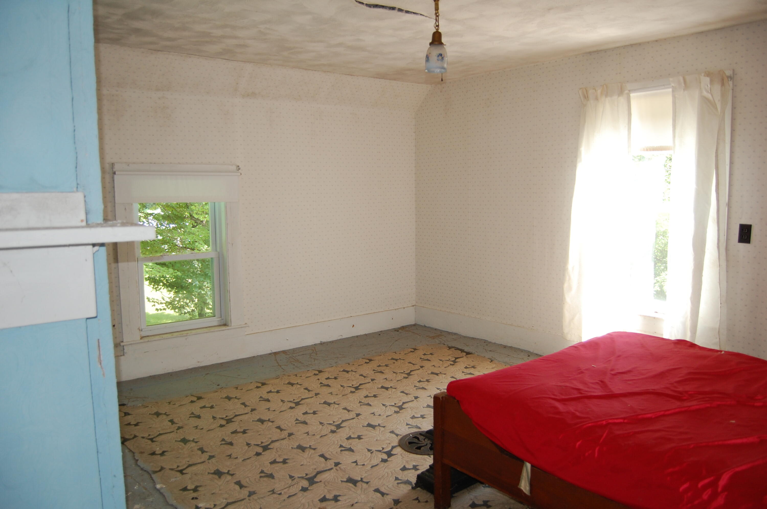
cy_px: 254
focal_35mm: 27
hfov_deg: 67.4
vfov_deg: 47.8
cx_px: 384
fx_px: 575
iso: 400
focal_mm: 18
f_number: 3.5
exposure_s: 1/125
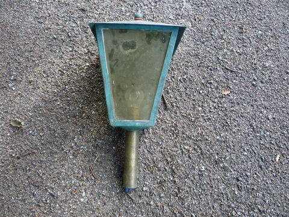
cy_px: 108
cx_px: 144
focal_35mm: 30
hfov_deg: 60.0
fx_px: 250
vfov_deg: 46.8
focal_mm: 5.2
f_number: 3.3
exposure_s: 1/60
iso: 100
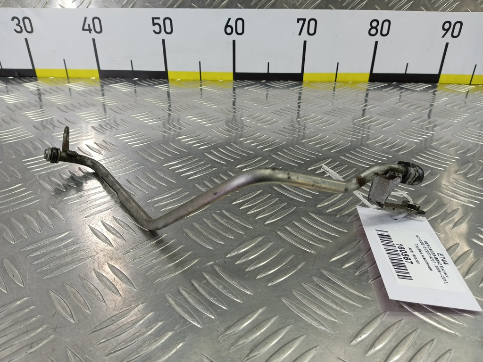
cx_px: 242
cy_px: 181
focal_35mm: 23
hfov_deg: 73.9
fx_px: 321
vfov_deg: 58.9
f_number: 1.6
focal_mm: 4.11
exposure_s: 1/50
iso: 103
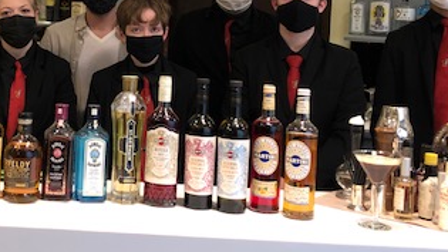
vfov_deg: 19.1
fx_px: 736
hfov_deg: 33.0
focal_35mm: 62
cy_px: 28
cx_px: 98
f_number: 1.8
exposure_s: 1/17
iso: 40
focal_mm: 3.99
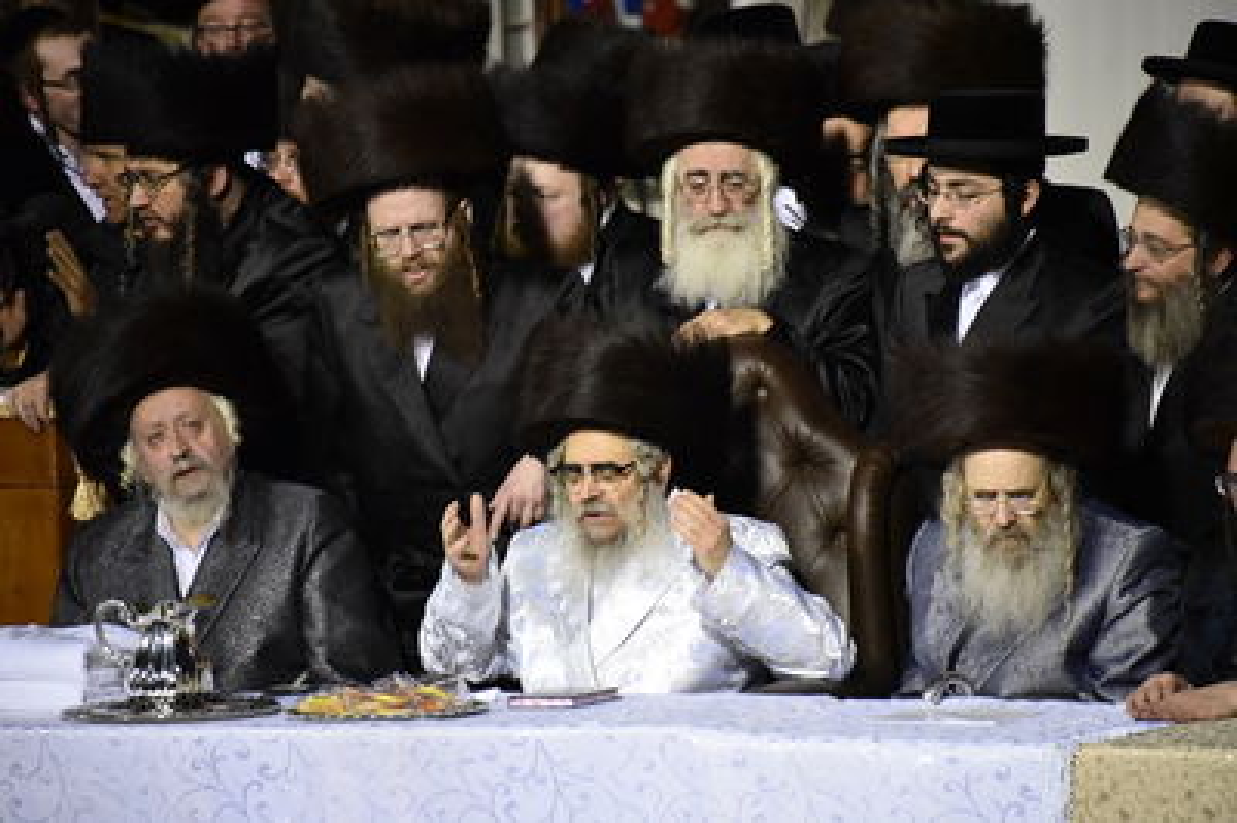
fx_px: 10300
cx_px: 618
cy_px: 412
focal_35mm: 300
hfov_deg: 6.9
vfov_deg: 4.6
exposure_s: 1/100
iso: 6400
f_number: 5.6
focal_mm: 300
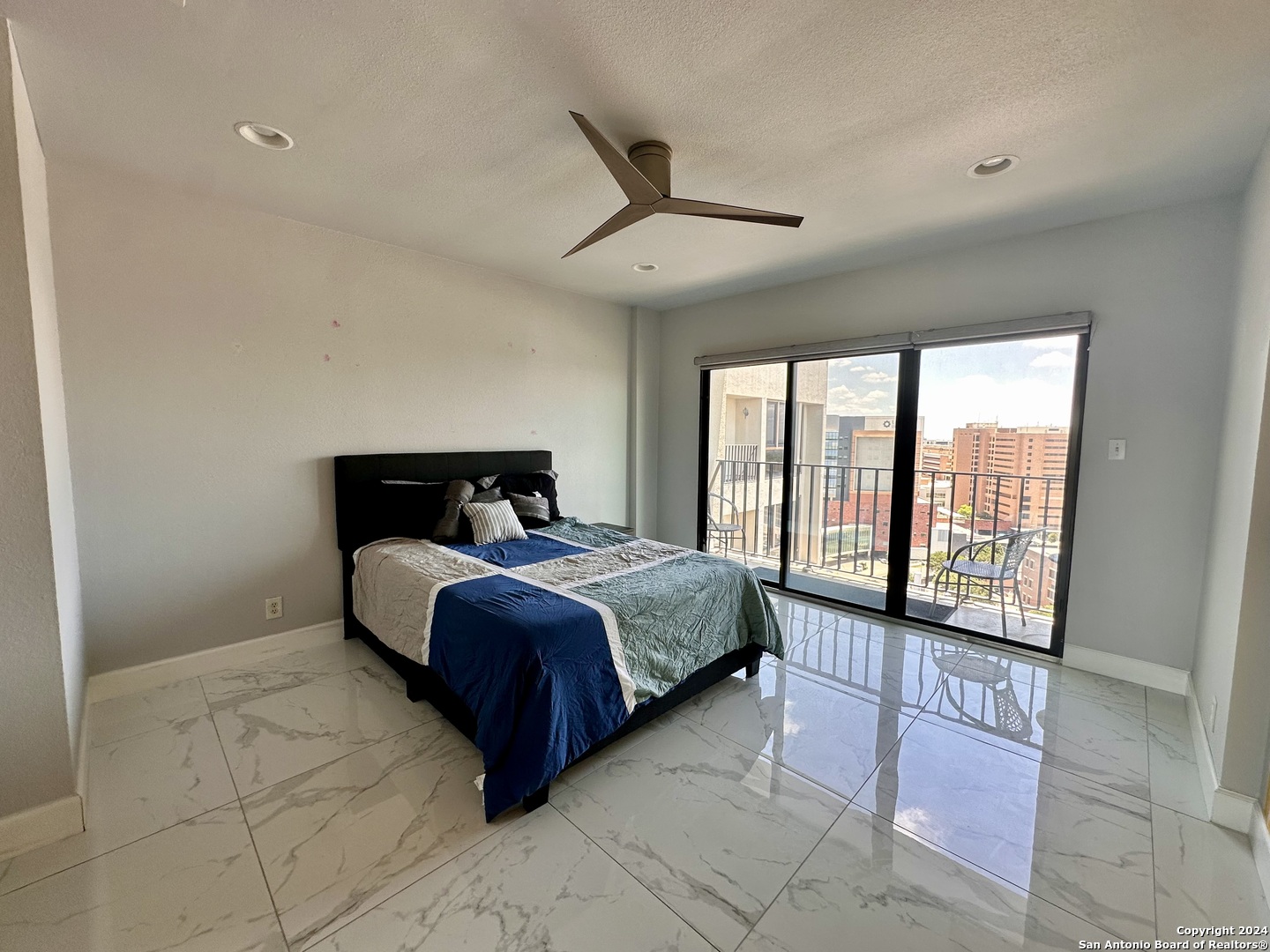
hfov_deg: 102.1
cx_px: 635
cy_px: 476
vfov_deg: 85.7
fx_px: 514
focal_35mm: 14
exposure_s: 1/99
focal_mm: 2.22
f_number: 2.2
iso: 40
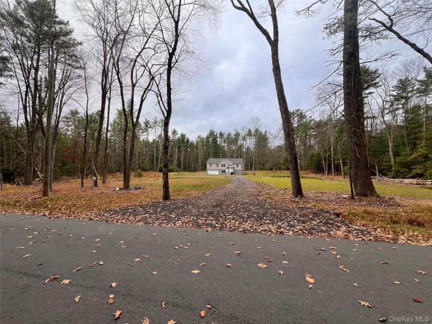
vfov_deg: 89.9
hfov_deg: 106.2
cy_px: 162
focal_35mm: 13
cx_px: 216
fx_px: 162
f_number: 1.8
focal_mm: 1.57
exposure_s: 1/225
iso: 32
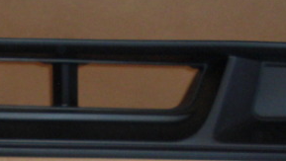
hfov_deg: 15.3
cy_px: 216
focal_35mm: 139
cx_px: 37
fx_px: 1055
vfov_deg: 8.6
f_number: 2.8
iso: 200
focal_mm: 6.3
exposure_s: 1/60
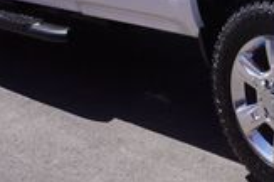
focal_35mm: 118
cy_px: -52
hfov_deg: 16.9
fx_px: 896
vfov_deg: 11.3
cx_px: 292
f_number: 14
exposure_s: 1/80
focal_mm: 20
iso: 100
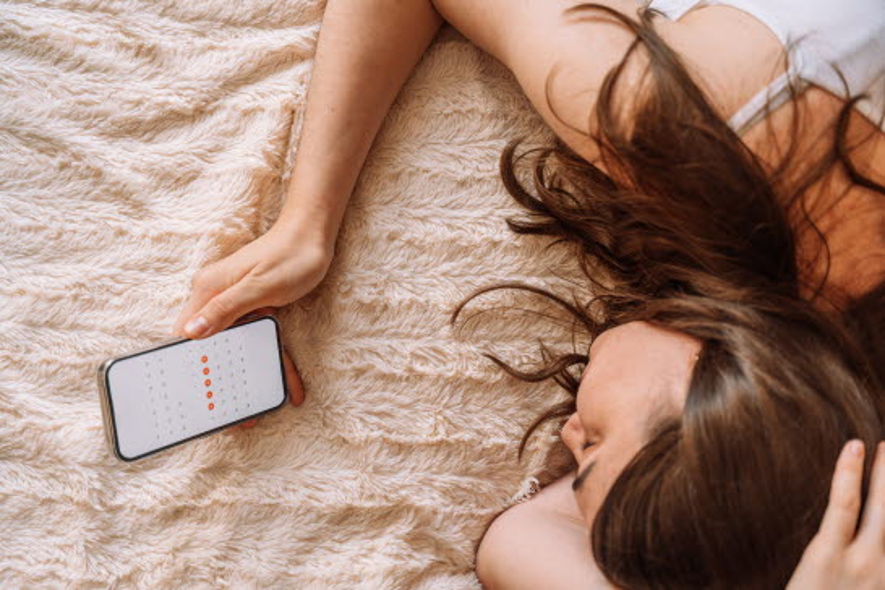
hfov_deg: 39.4
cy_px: 295
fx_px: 1236
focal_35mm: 50
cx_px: 442
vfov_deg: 26.8
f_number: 2.8
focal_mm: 50.3
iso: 320
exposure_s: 1/125
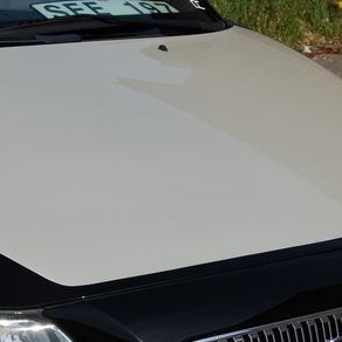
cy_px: 179
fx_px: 1185
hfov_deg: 16.4
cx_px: 111
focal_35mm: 106
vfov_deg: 16.4
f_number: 11
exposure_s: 1/500
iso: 200
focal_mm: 38
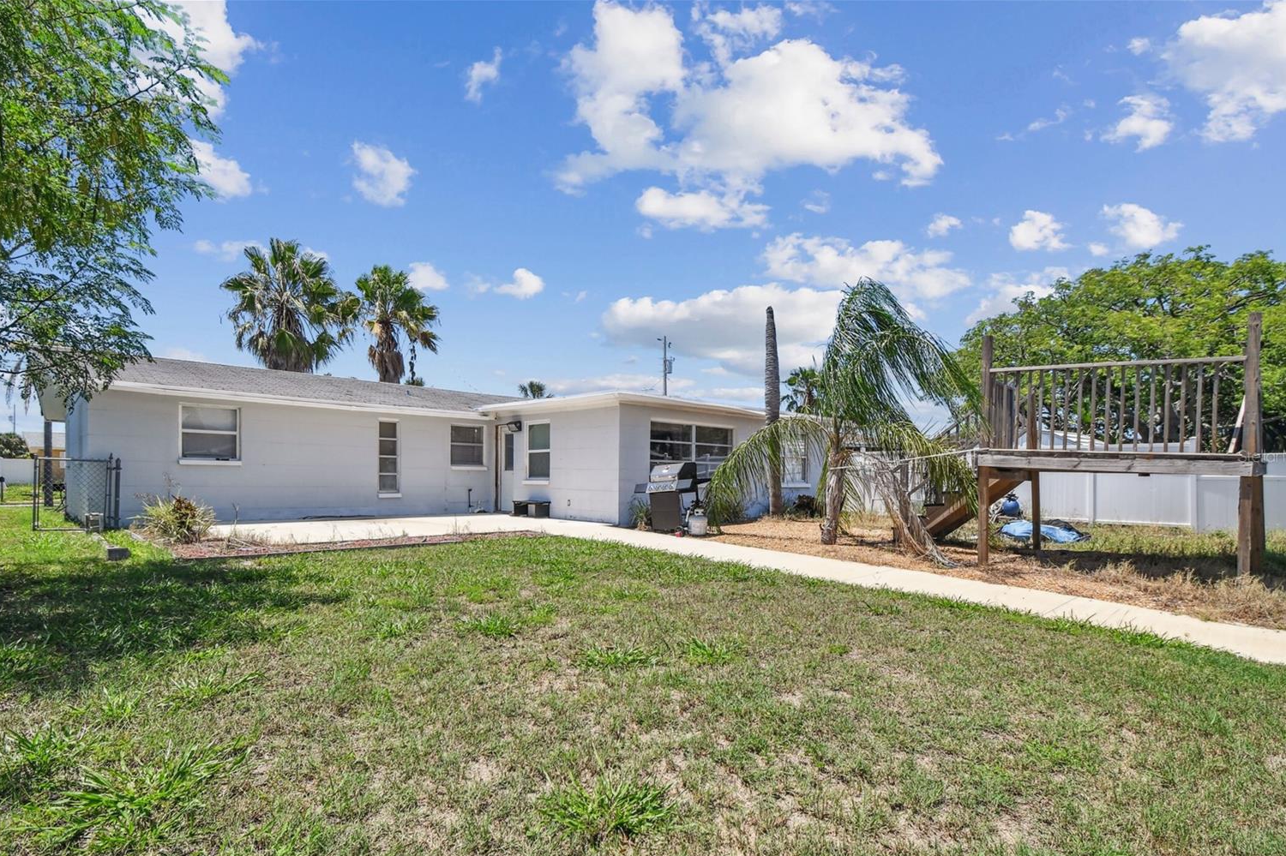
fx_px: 571
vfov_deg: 73.6
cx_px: 628
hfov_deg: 96.7
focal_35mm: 16
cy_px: 456
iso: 100
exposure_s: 1/250
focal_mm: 10
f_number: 7.1
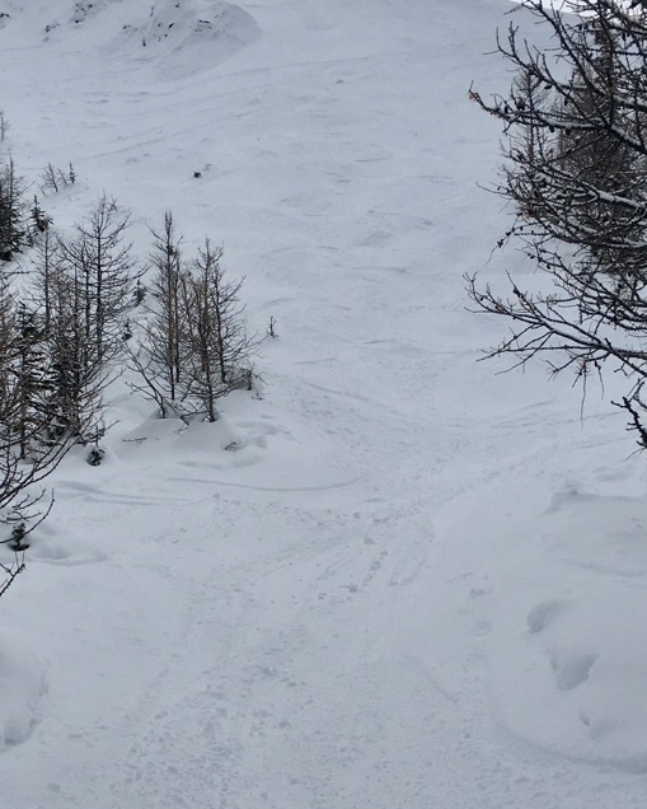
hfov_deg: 26.5
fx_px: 1364
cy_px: 543
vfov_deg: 32.7
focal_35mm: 57
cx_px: 206
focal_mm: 4.15
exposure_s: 1/3205
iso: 25
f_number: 2.2
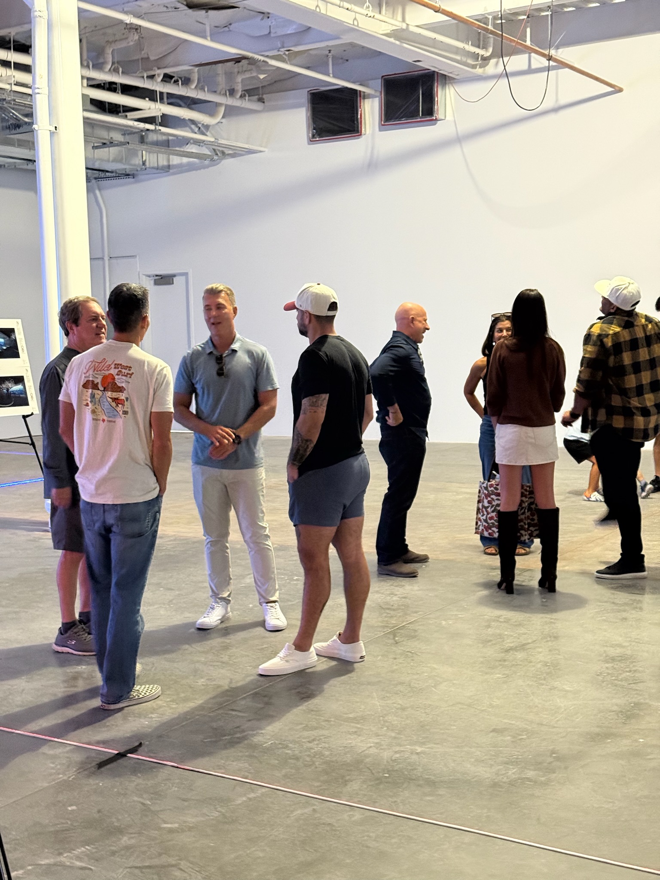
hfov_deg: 30.3
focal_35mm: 48
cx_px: 330
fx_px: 1220
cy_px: 440
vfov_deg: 39.7
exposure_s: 1/30
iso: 500
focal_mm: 6.76
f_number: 1.78
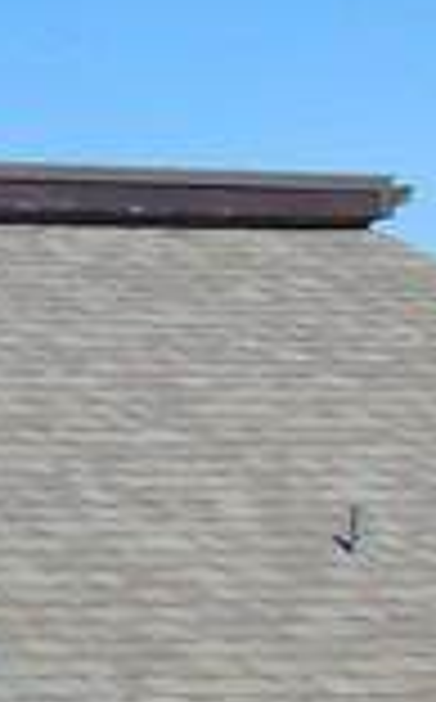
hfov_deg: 5.6
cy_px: 675
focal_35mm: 174
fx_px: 3320
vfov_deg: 11.9
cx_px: -1753
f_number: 7.7
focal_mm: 4.5
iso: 80
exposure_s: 1/250
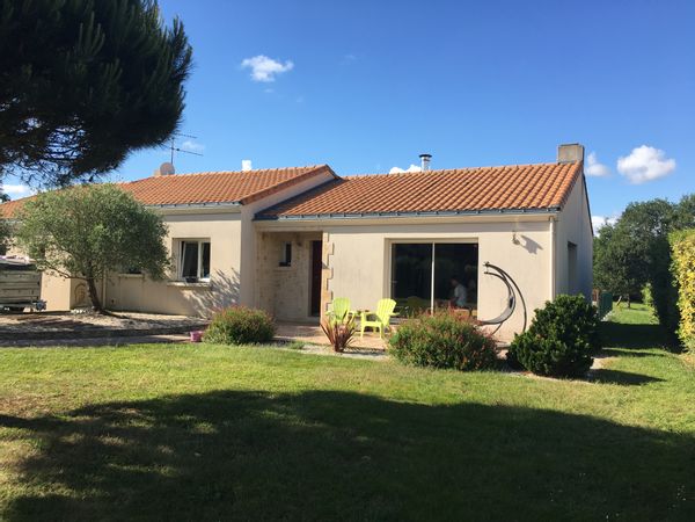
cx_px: 348
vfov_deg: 48.2
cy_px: 261
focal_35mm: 29
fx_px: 582
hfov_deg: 61.7
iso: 25
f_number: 2.2
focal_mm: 4.15
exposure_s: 1/1131
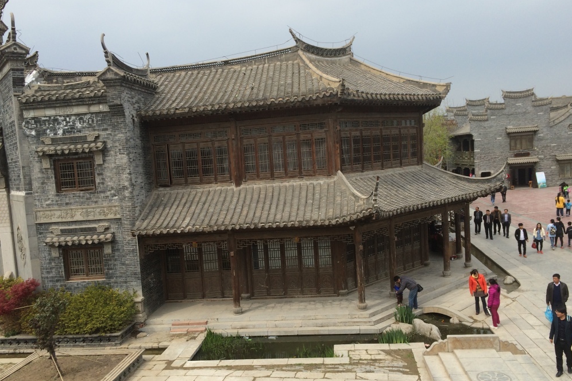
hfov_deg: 60.3
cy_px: 204
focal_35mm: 31
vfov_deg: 42.3
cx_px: 289
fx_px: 493
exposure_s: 1/1368
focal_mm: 4.15
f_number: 2.2
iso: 32
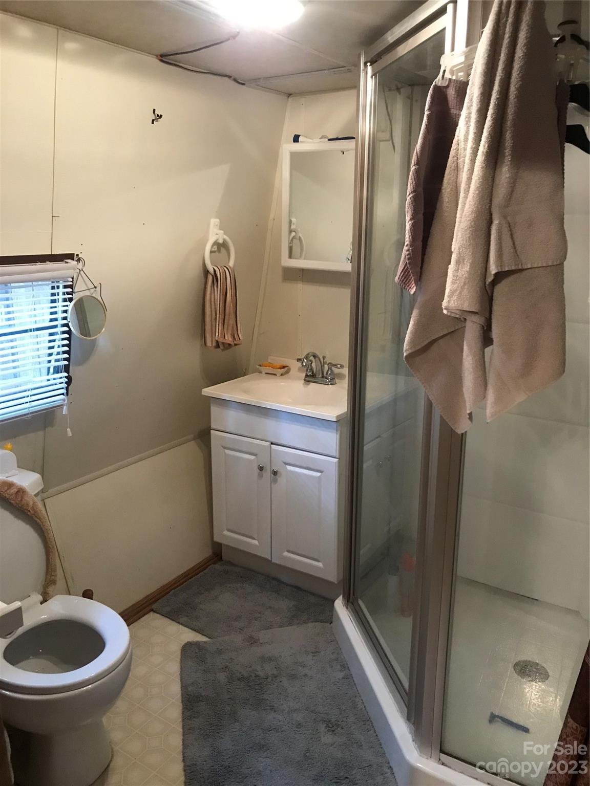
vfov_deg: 63.4
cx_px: 295
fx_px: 636
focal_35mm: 28
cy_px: 393
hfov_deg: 49.7
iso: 100
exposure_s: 1/12
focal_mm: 3.99
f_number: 1.8
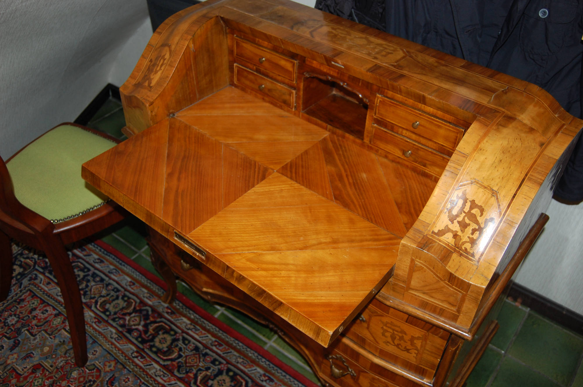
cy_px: 194
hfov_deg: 57.3
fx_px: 534
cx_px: 292
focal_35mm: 33
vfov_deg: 39.9
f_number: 3.8
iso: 400
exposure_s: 1/60
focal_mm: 22
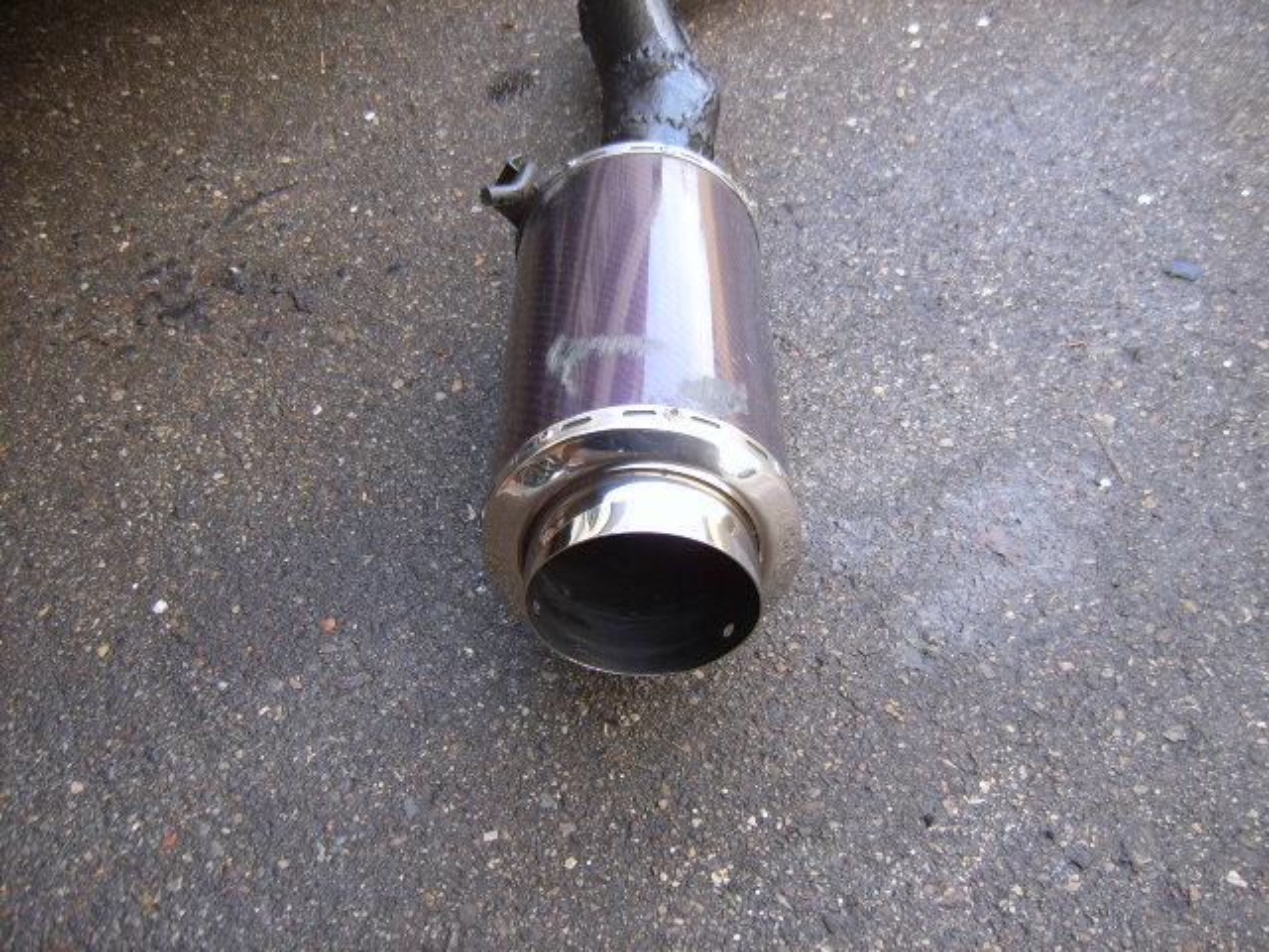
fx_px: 1283
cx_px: 634
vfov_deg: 40.7
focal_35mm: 35
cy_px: 476
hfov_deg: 52.6
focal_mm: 5.8
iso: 50
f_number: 2.8
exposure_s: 1/90
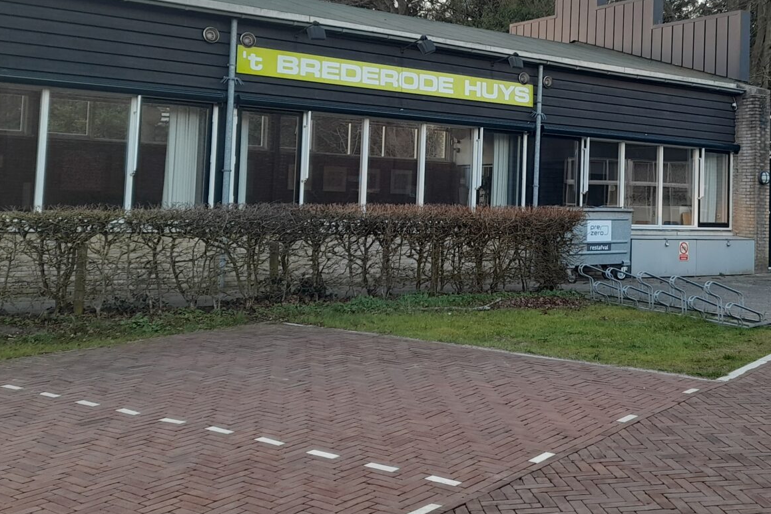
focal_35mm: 46
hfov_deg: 41.7
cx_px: 558
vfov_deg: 28.9
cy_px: 146
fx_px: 985
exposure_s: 1/60
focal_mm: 4.6
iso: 25
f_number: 2
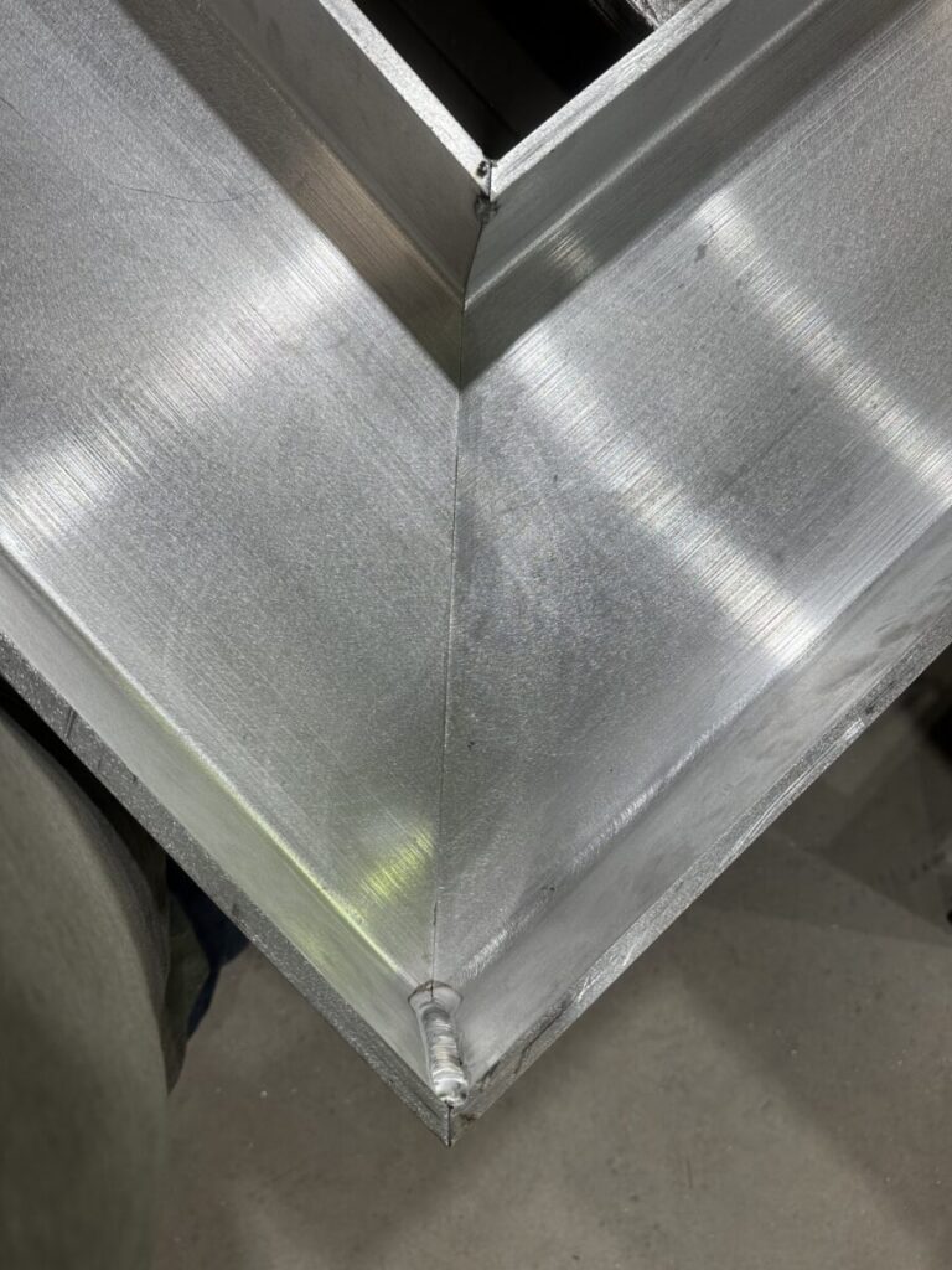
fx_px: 880
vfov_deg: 71.6
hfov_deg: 56.8
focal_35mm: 24
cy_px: 635
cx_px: 476
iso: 80
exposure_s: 1/343
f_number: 1.78
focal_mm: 6.86
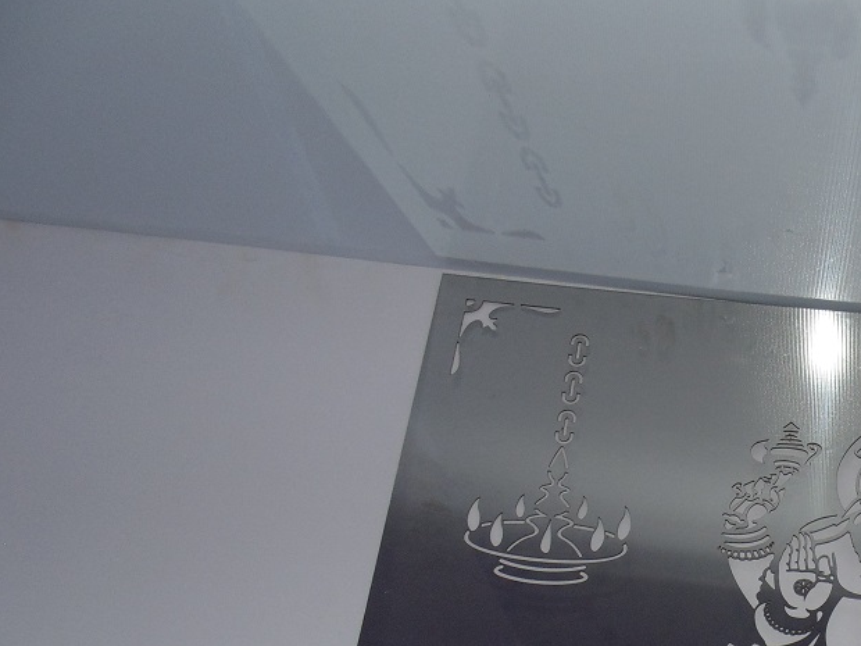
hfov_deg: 36.5
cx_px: 886
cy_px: 614
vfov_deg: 29.8
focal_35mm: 46
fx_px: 1144
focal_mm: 4
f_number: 3.1
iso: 80
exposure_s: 1/30
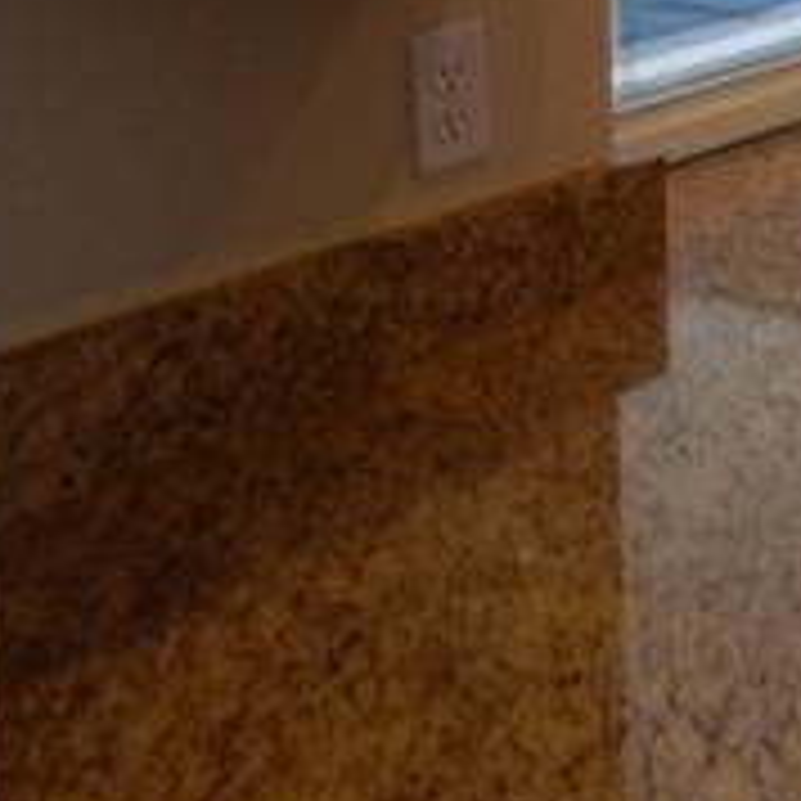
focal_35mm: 70
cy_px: -144
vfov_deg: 22.8
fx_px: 1833
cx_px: 1161
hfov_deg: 21.2
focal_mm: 4
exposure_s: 1/40
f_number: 3
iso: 125
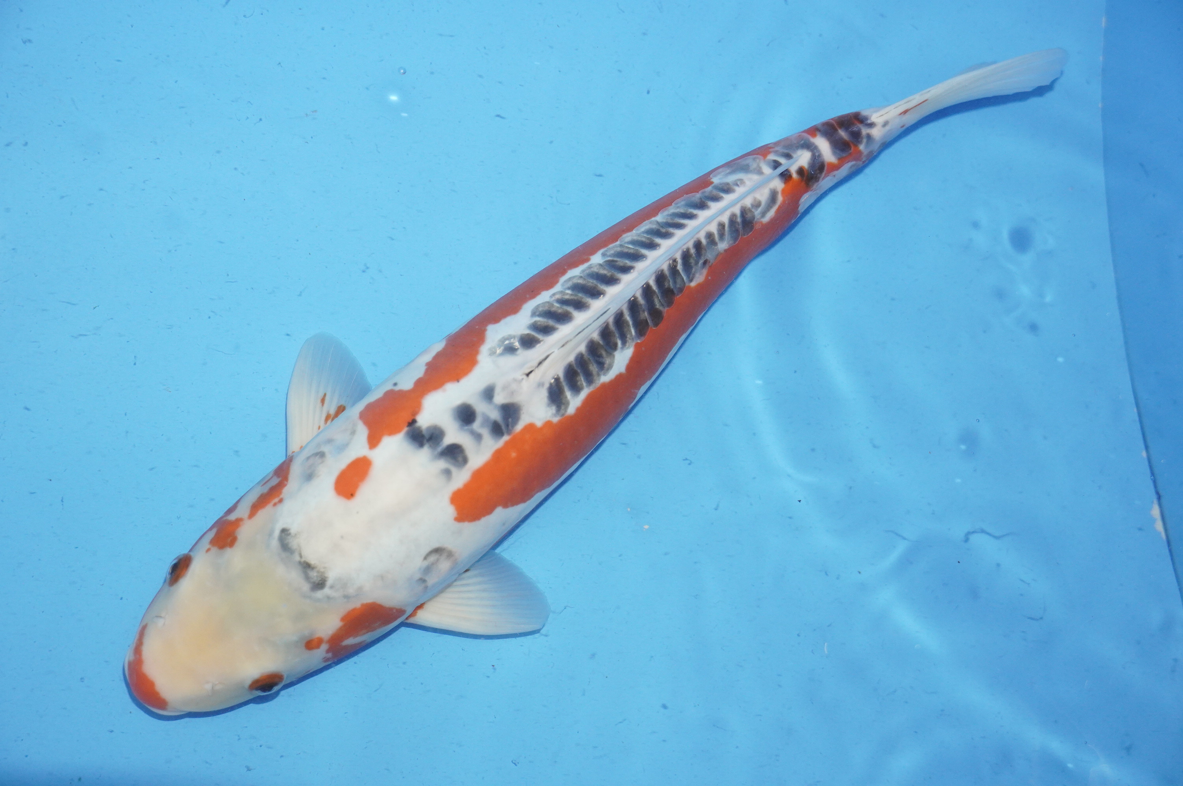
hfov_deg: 37.9
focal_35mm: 52
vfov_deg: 25.7
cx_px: 592
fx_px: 1724
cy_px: 393
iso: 1600
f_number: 4.5
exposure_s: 1/160
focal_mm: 35
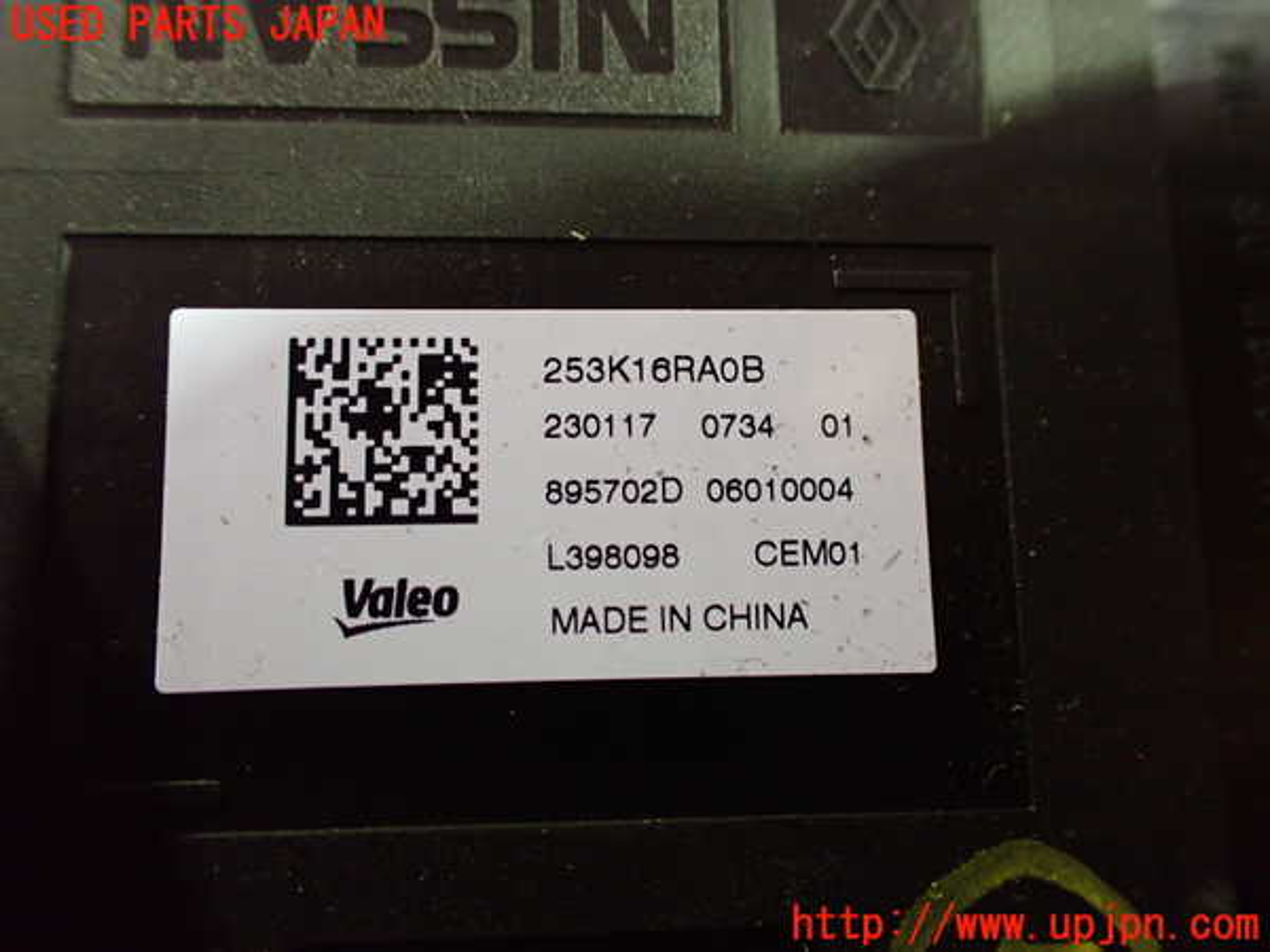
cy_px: 476
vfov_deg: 46.8
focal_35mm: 30
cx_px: 635
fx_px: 1101
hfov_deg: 60.0
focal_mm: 5.4
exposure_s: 1/30
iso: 1000
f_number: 2.3
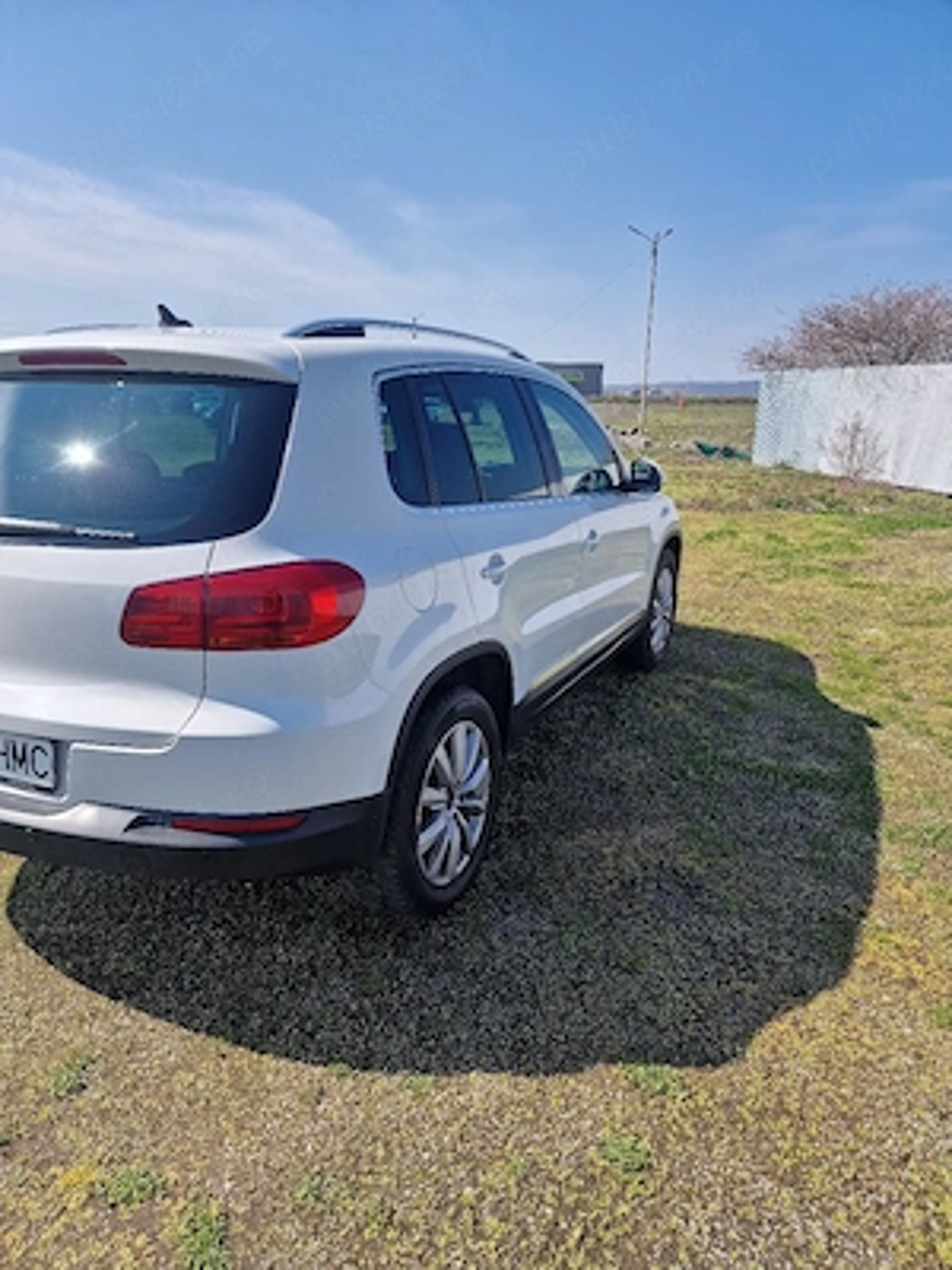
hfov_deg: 58.9
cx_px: 476
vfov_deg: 73.9
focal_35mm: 23
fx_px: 843
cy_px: 635
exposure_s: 1/1000
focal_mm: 6.4
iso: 50
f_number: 1.8
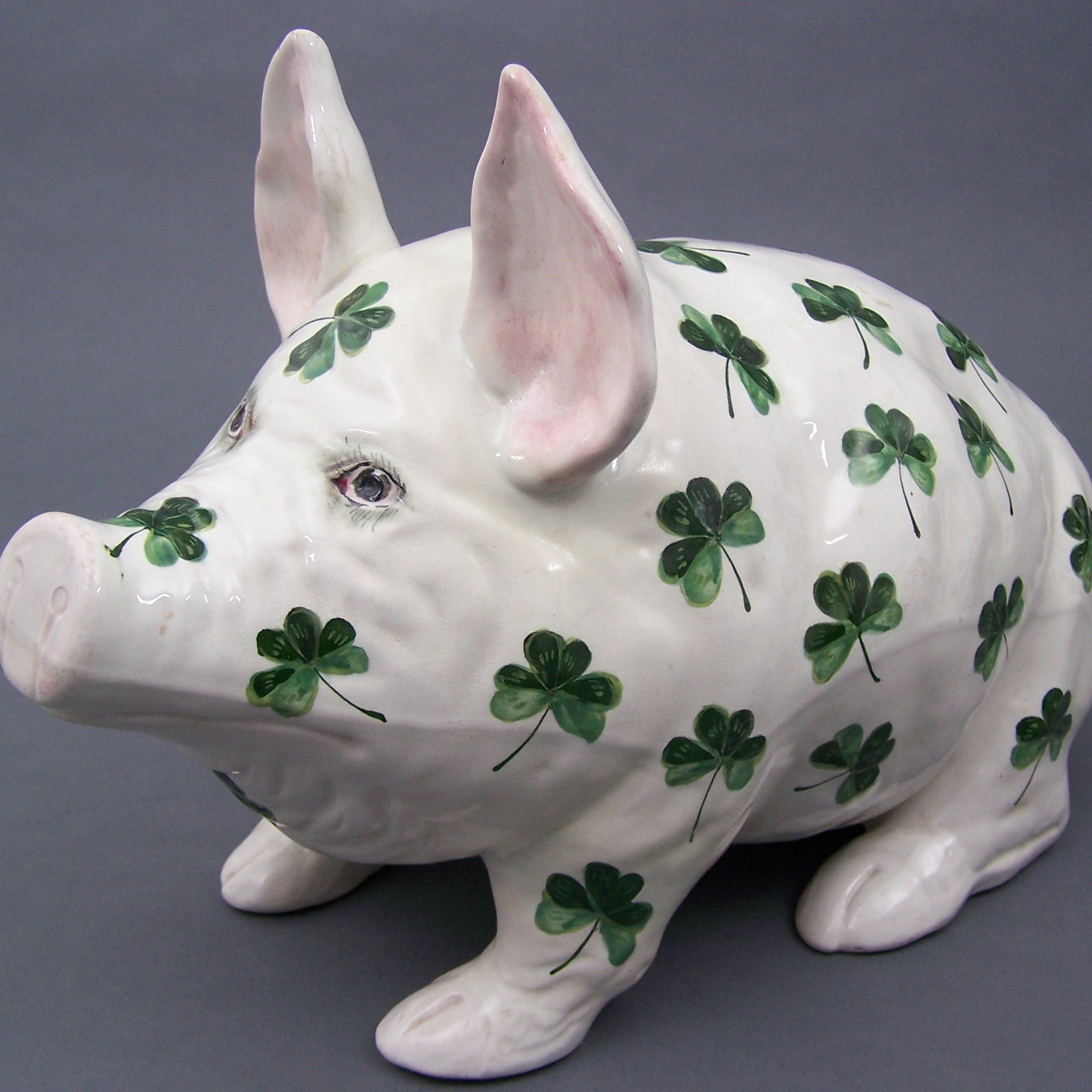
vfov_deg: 35.4
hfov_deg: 35.3
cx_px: 584
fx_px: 1713
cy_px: 545
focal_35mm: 48
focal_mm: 6.7
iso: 100
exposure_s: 1/30
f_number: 2.8
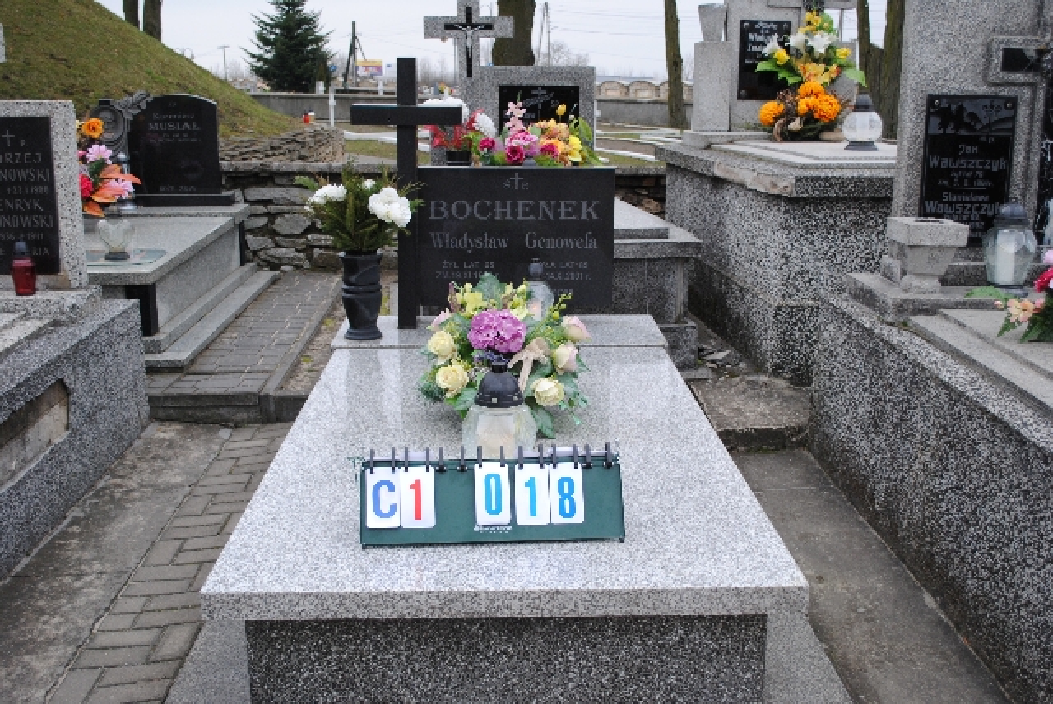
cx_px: 526
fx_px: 1142
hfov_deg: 49.5
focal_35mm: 39
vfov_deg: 34.3
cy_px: 352
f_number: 4.5
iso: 200
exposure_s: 1/80
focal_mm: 26
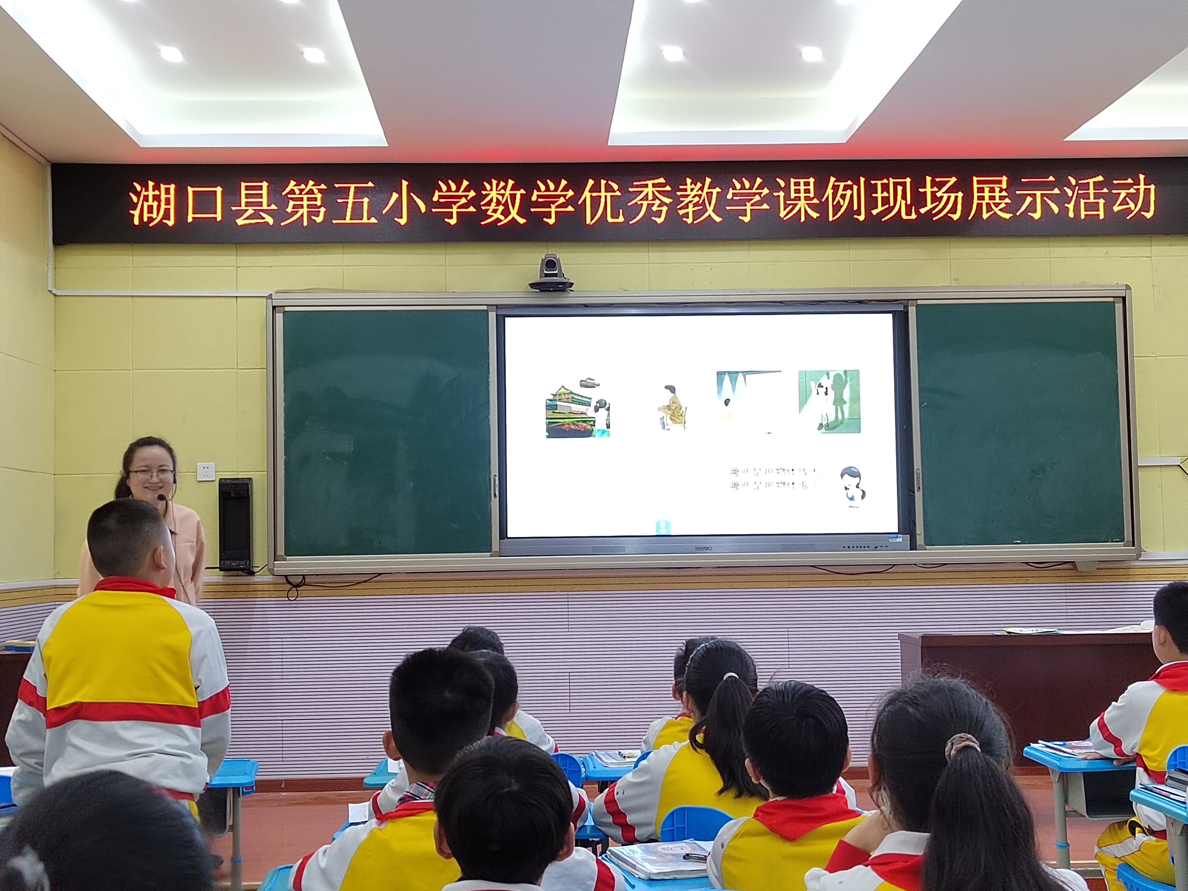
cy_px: 446
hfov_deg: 41.2
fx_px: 1579
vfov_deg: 31.5
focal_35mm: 46
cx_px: 594
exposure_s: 1/50
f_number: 1.9
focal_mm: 5.52
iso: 1441
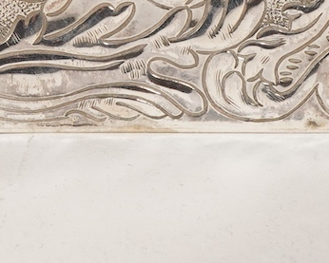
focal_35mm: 192
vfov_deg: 7.8
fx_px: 1870
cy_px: -230
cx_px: 153
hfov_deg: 10.1
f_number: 22
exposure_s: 1/125
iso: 400
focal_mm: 30
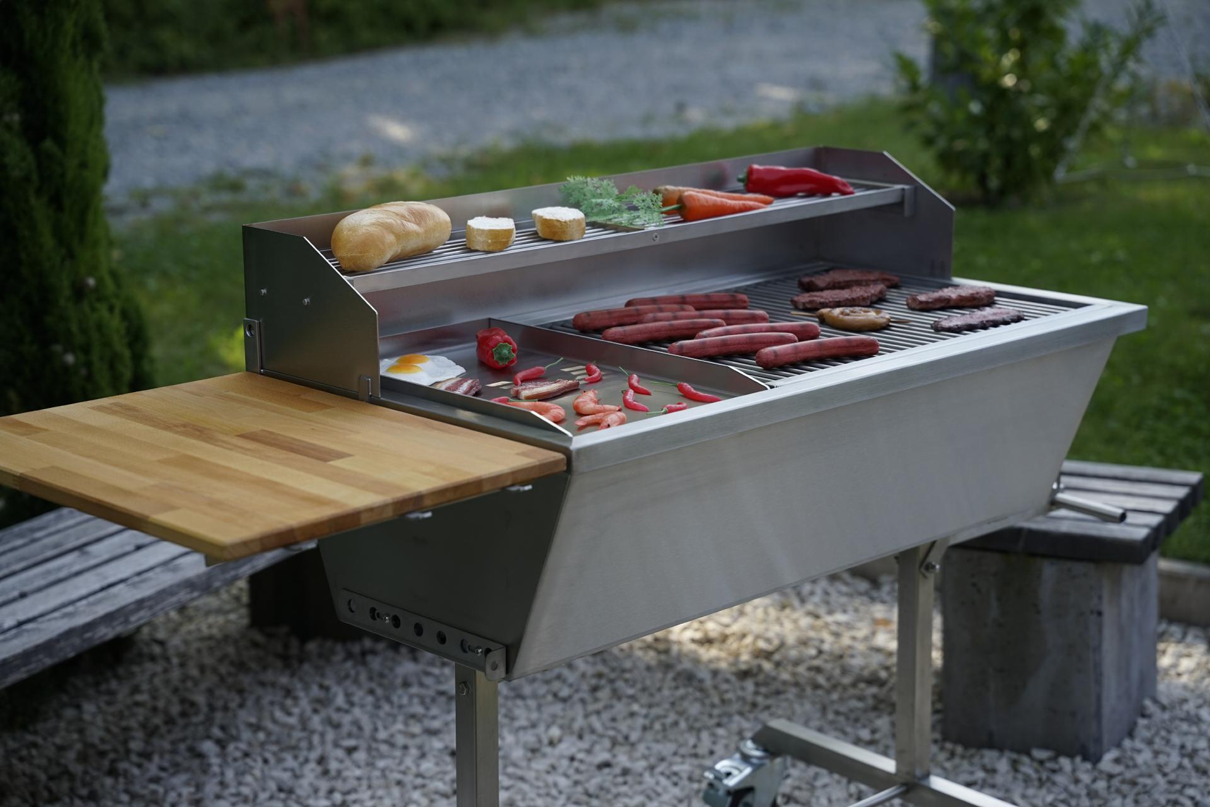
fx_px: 2353
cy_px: 404
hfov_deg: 28.8
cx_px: 605
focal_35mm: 70
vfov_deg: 19.5
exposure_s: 1/320
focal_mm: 70
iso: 100
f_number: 3.5
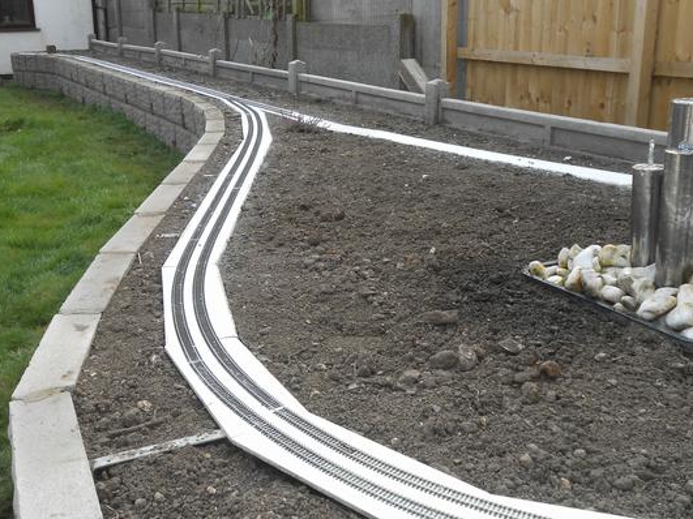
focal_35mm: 41
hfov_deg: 45.8
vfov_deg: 35.1
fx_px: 821
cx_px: 342
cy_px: 249
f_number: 3.9
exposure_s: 1/200
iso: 80
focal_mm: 6
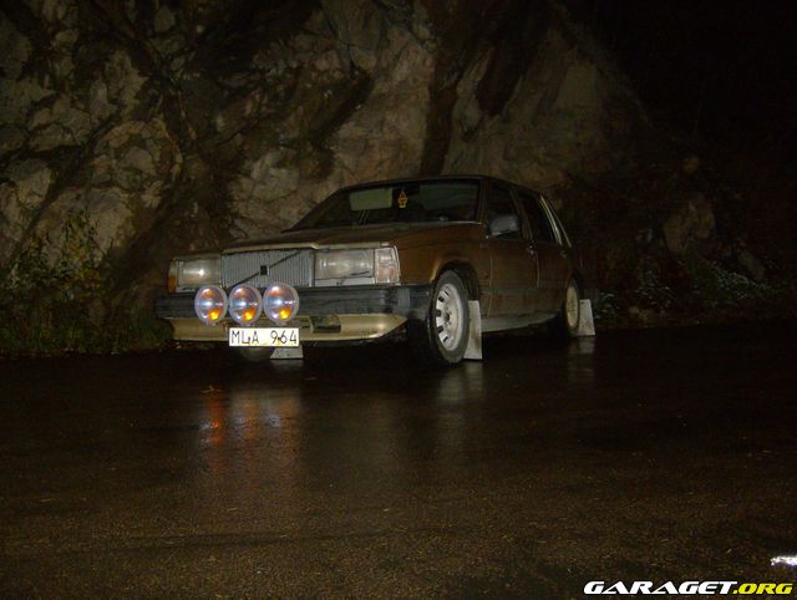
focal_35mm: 36
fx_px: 830
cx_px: 398
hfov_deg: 51.3
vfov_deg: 39.8
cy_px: 300
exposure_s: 1/60
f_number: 2.8
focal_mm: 6
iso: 200
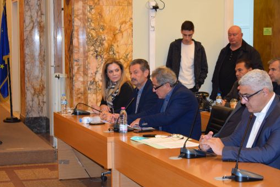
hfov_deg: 22.7
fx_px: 696
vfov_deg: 15.3
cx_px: 129
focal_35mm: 90
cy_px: 93
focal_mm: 55
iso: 1100
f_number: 5.6
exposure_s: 1/60
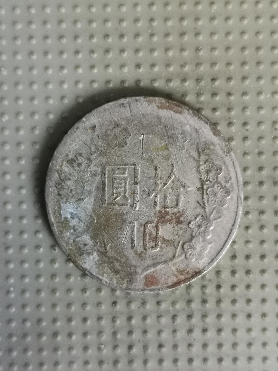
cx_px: 139
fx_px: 557
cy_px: 186
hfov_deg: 28.0
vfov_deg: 36.8
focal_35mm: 52
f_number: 1.8
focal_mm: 4.75
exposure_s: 1/30
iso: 400
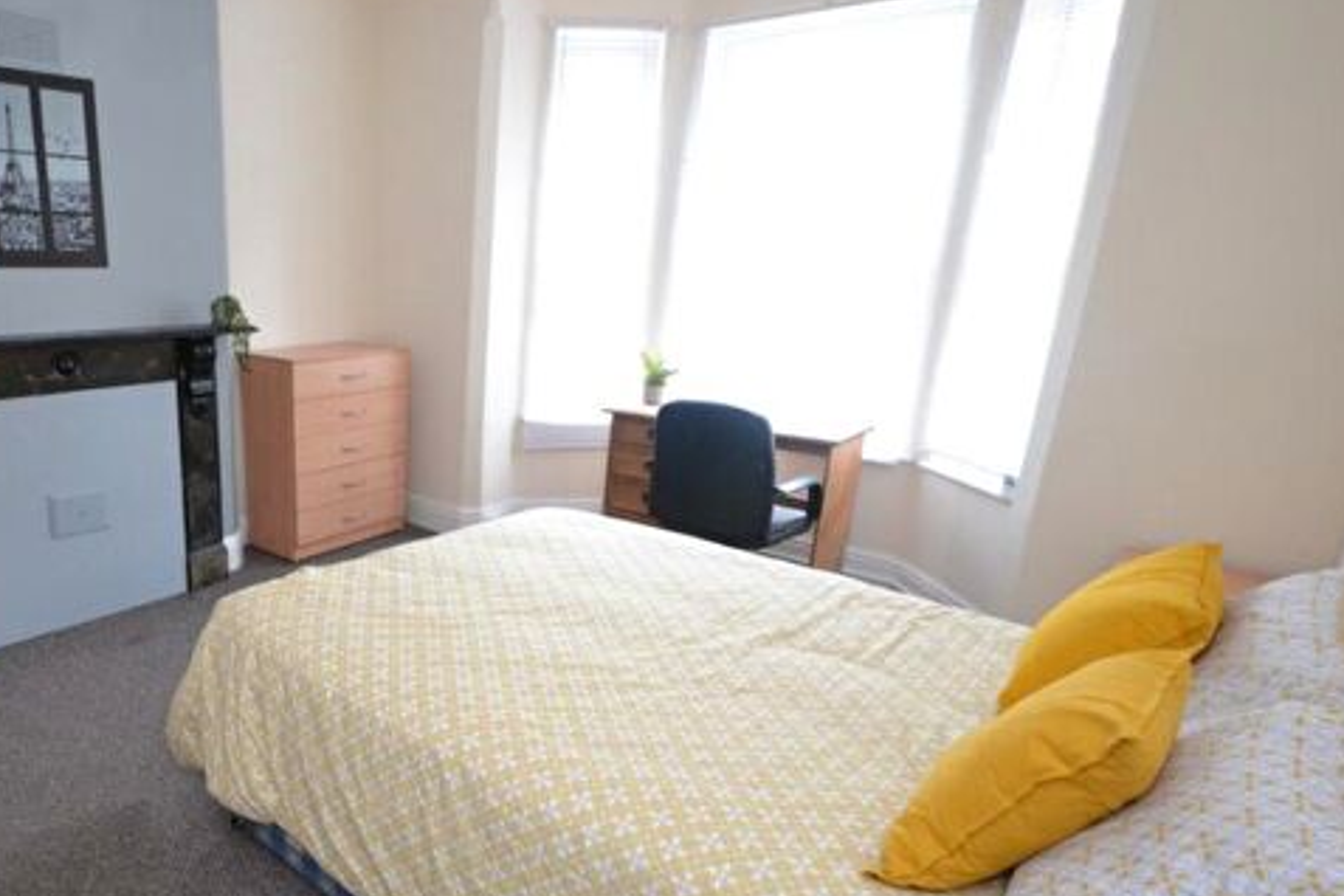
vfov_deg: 56.8
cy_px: 537
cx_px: 406
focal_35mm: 22
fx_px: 821
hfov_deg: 75.1
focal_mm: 10
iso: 1600
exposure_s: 1/50
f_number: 8
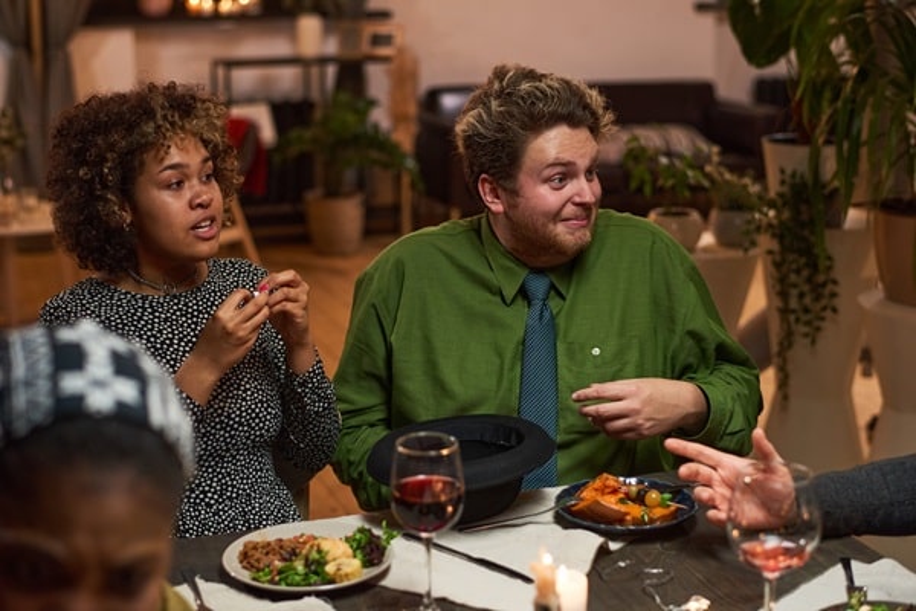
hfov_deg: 34.5
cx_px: 458
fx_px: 1476
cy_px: 306
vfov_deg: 23.4
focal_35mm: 58
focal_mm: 58
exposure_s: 1/200
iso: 800
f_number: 2.5
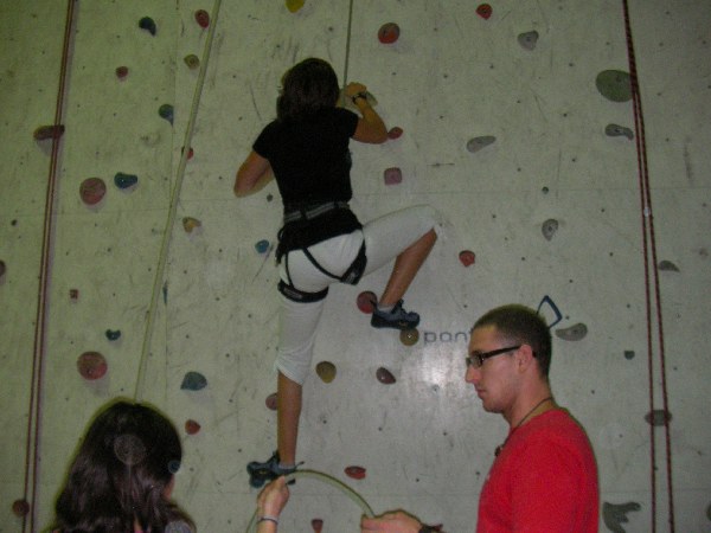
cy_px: 266
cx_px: 356
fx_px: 842
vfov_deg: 35.1
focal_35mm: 41
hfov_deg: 45.8
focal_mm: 6.3
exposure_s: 1/30
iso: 267
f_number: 3.5
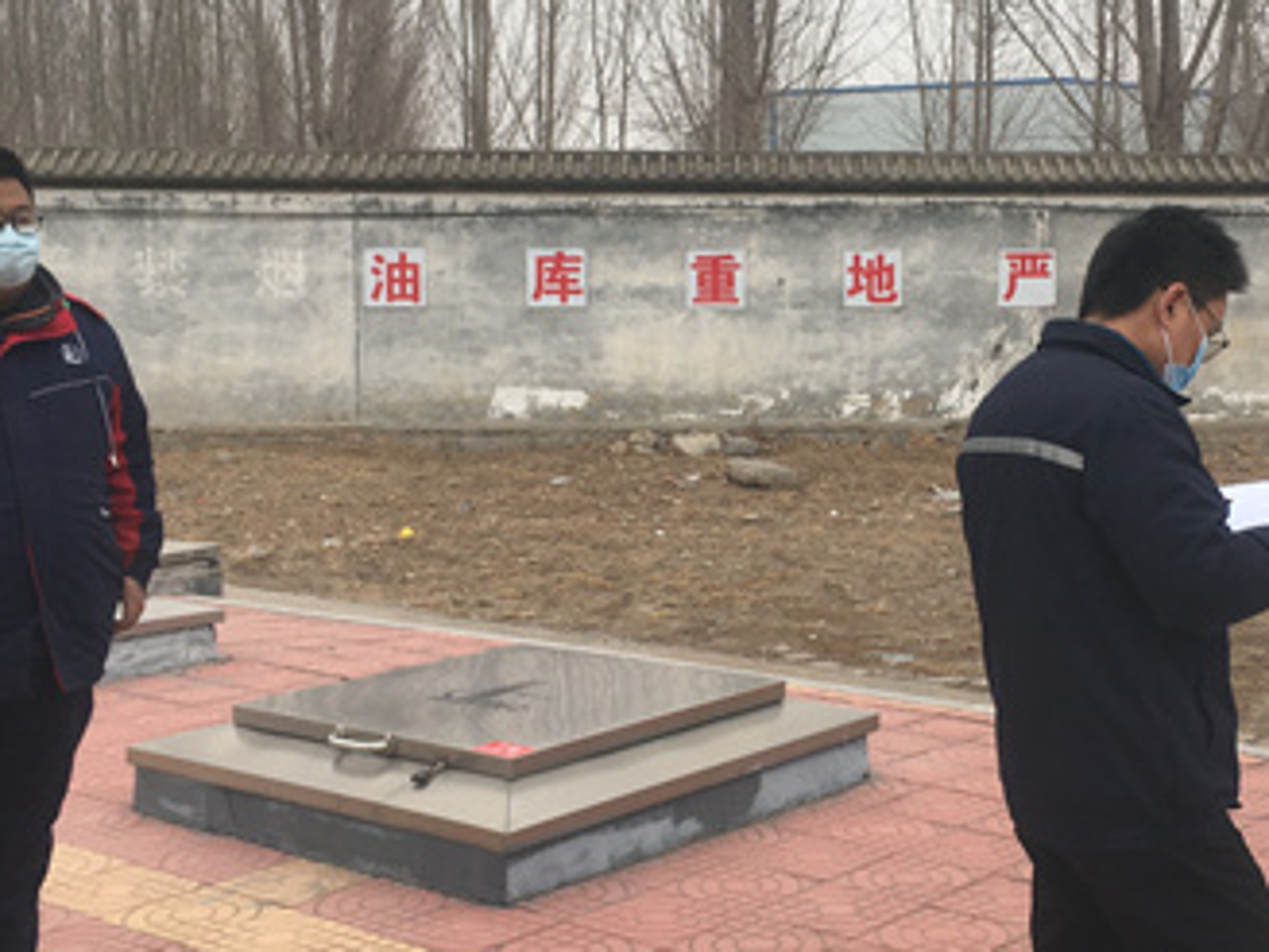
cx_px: 878
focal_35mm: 53
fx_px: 1943
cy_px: 426
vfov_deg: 27.5
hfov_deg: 35.7
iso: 25
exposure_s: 1/218
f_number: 2.2
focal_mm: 4.15
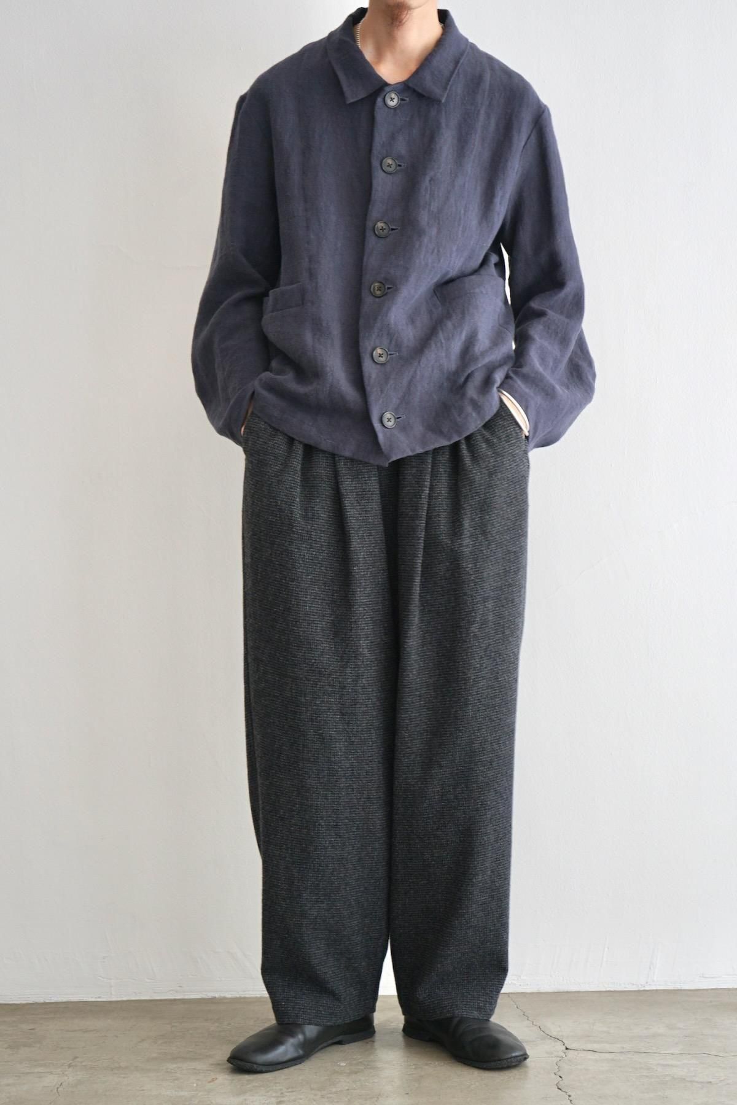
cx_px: 368
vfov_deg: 39.6
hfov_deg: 27.0
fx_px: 1535
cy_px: 552
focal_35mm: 50
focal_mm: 50
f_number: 4.5
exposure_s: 1/60
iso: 320
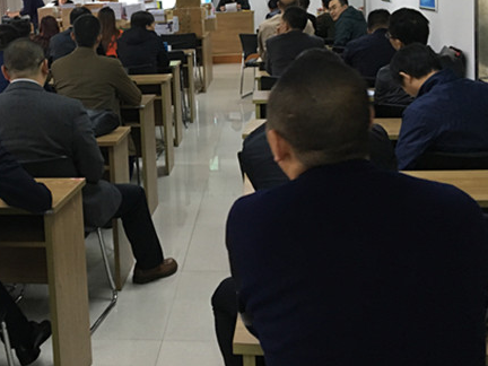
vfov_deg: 25.2
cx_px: 138
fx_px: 804
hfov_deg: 33.3
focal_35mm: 57
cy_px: 76
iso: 160
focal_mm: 4.15
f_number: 2.2
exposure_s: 1/33
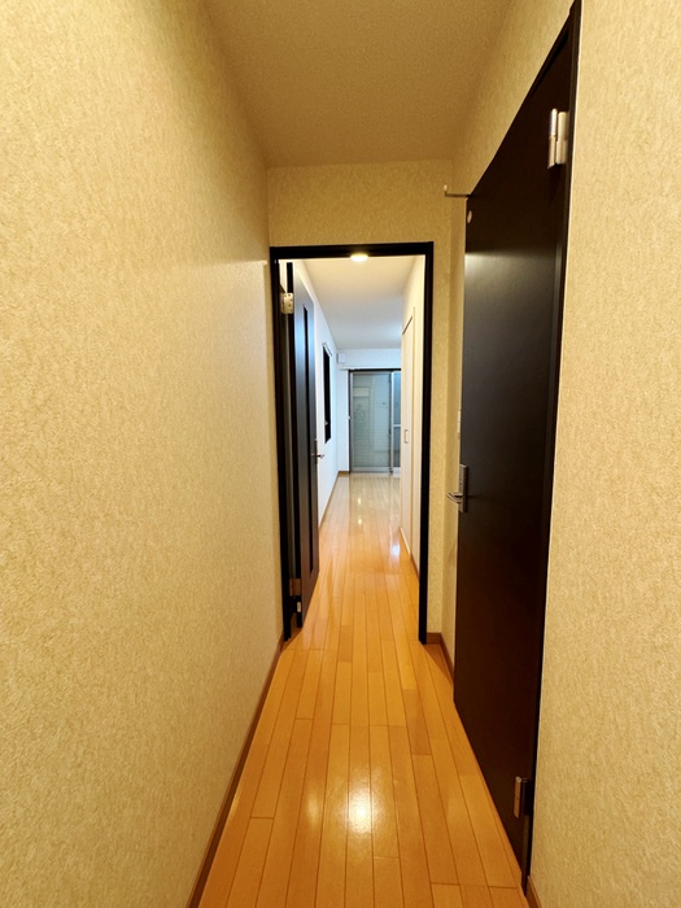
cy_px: 454
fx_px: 367
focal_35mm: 14
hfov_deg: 85.7
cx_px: 340
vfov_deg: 102.1
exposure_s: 1/50
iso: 500
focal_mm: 2.22
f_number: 2.2
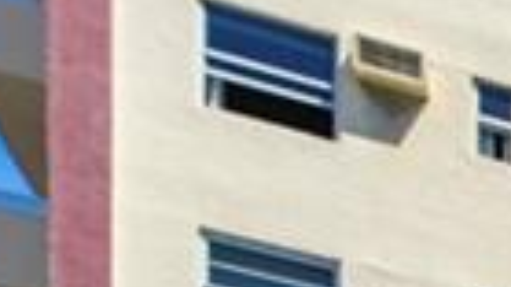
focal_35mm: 116
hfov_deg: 9.7
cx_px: 1772
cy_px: 1155
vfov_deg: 7.4
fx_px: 1571
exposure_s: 1/2500
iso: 250
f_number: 4.5
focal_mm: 10
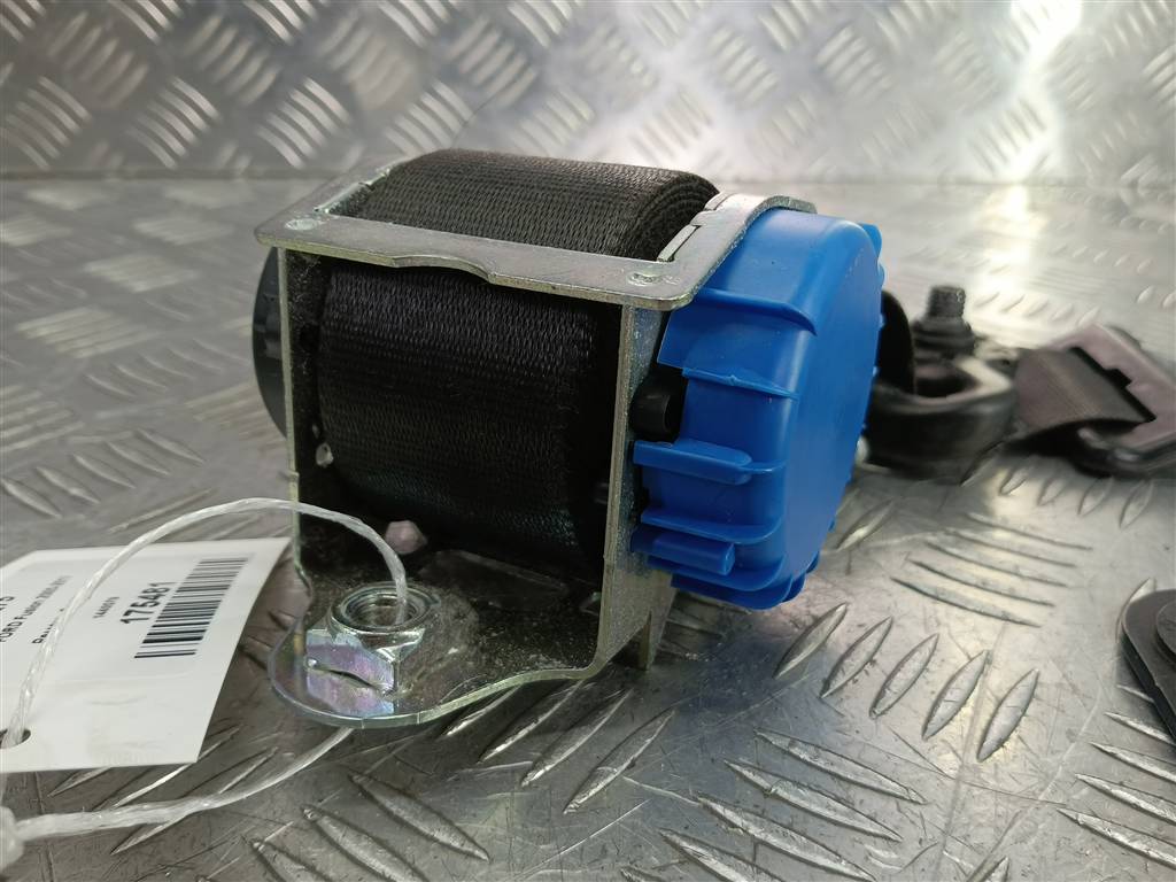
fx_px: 917
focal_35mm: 27
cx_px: 588
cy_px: 441
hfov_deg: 65.3
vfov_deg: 51.4
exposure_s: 1/50
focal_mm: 4.11
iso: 91
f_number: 1.6
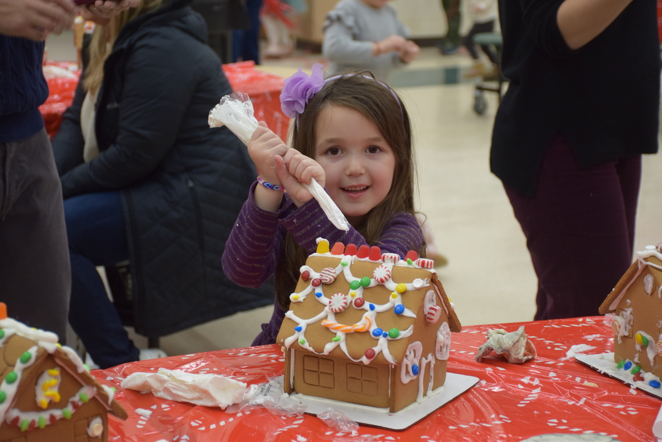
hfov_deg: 24.2
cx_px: 331
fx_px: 1545
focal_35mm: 84
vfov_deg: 16.3
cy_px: 221
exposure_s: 1/60
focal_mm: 56
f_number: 4.8
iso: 900
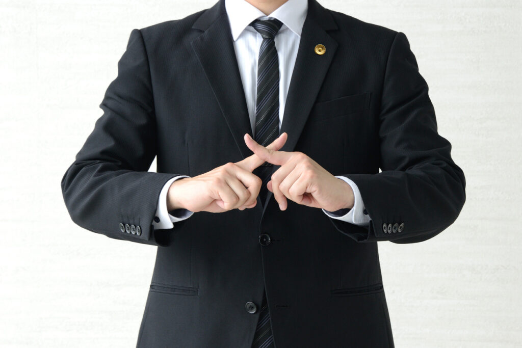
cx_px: 261
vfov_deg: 10.2
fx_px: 1958
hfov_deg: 15.2
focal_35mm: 135
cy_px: 174
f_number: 9
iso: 640
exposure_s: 1/50
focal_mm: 135
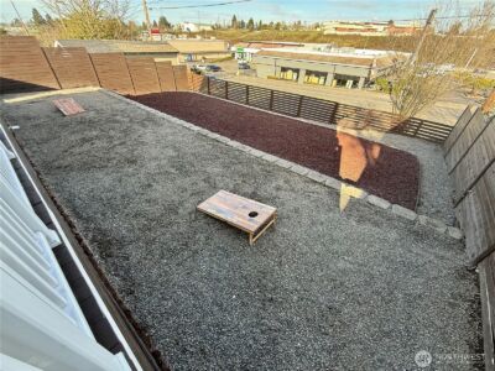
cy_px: 186
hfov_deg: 102.1
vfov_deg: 85.7
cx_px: 248
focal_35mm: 14
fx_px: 200
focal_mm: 2.22
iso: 50
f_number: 2.2
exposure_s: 1/171
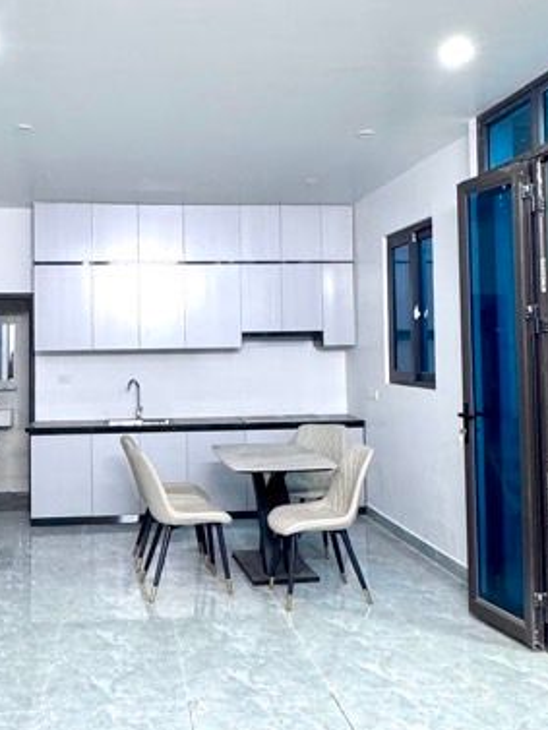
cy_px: 310
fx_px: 802
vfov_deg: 48.8
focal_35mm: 38
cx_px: 205
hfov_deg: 37.5
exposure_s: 1/50
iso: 400
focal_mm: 2.22
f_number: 2.2
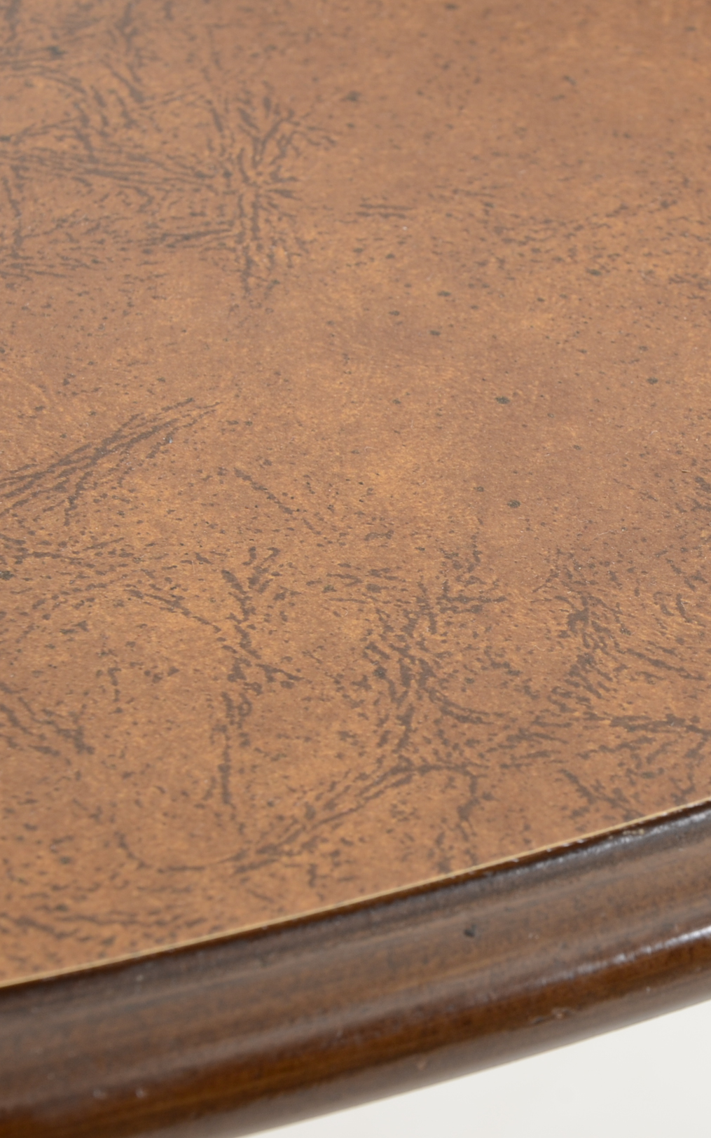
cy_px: 571
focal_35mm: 162
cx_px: 606
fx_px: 5023
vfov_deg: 12.9
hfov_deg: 8.1
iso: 200
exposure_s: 1/125
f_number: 11
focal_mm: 70
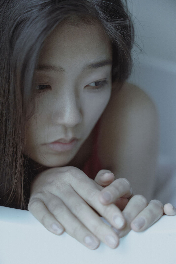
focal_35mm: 58
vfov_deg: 34.3
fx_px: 427
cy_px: 132
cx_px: 88
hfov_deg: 23.3
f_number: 2.8
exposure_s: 1/100
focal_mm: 58.3
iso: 5000
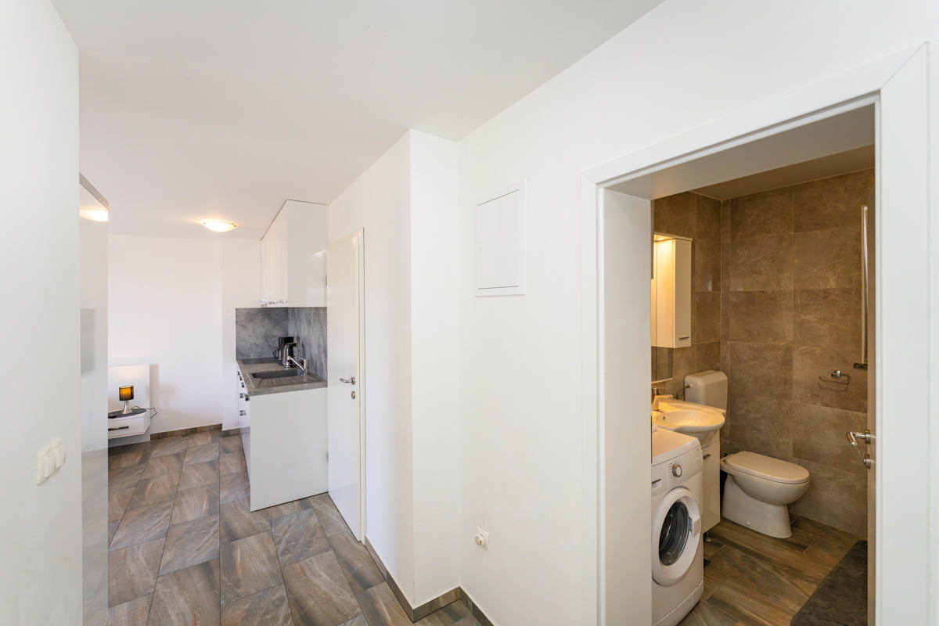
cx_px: 470
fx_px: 365
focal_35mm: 14
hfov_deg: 104.3
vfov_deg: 81.2
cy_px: 313
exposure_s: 1/100
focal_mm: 14
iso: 800
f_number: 7.1
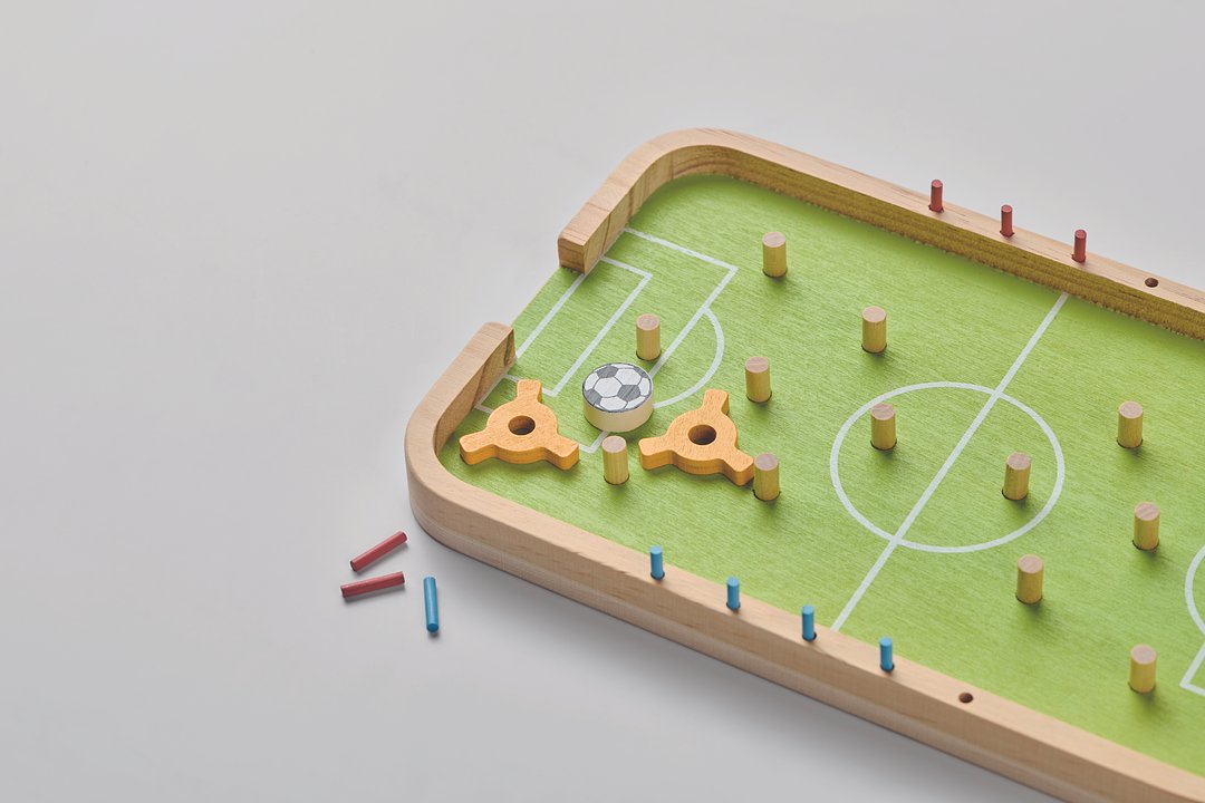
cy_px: 402
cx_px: 602
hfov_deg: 19.5
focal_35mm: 105
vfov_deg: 13.0
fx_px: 3514
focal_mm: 105
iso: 80
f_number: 14
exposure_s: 1/125
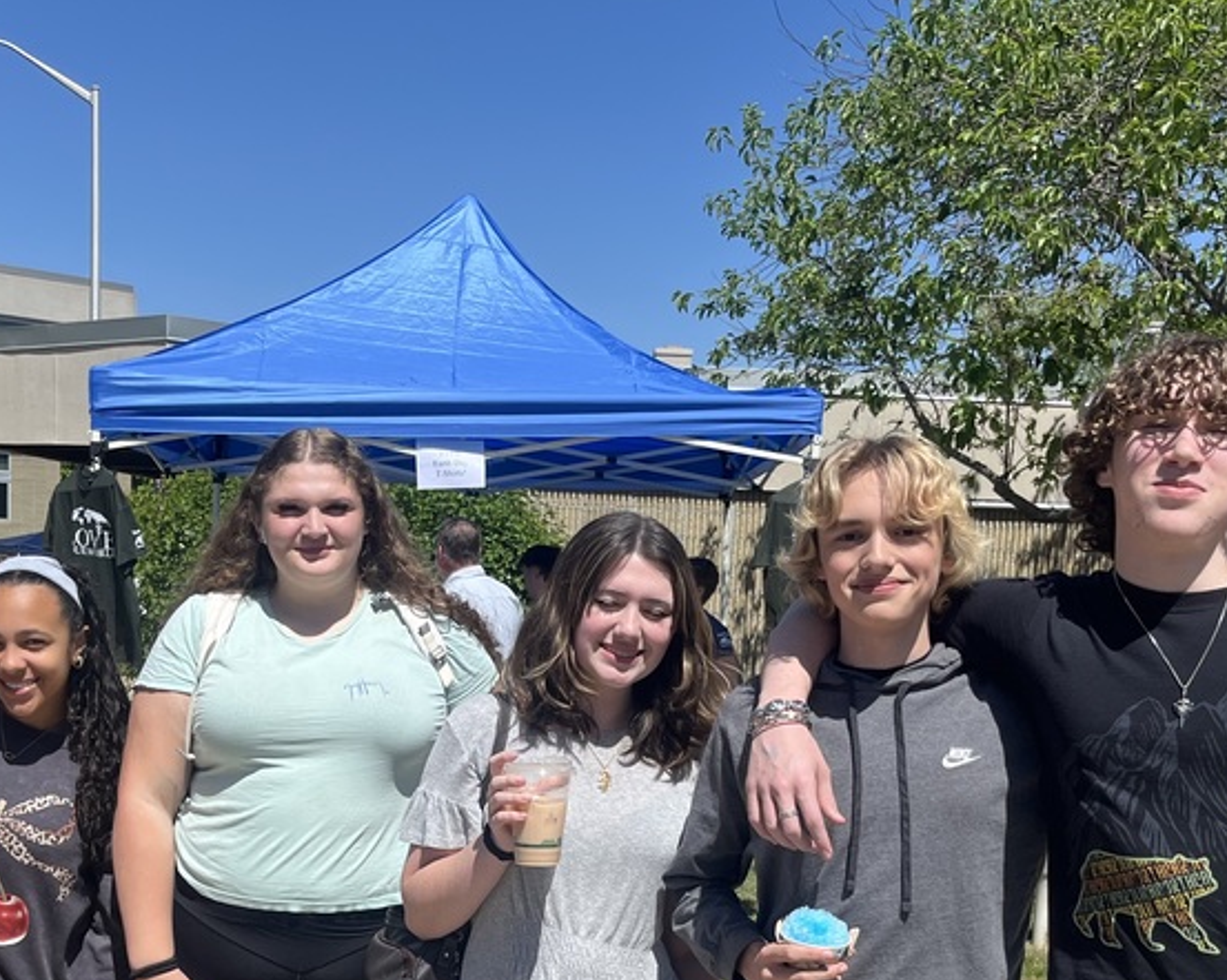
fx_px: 1706
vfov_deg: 30.9
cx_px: 468
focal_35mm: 47
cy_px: 836
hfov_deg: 39.3
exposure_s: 1/3521
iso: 50
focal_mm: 5.1
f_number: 1.6
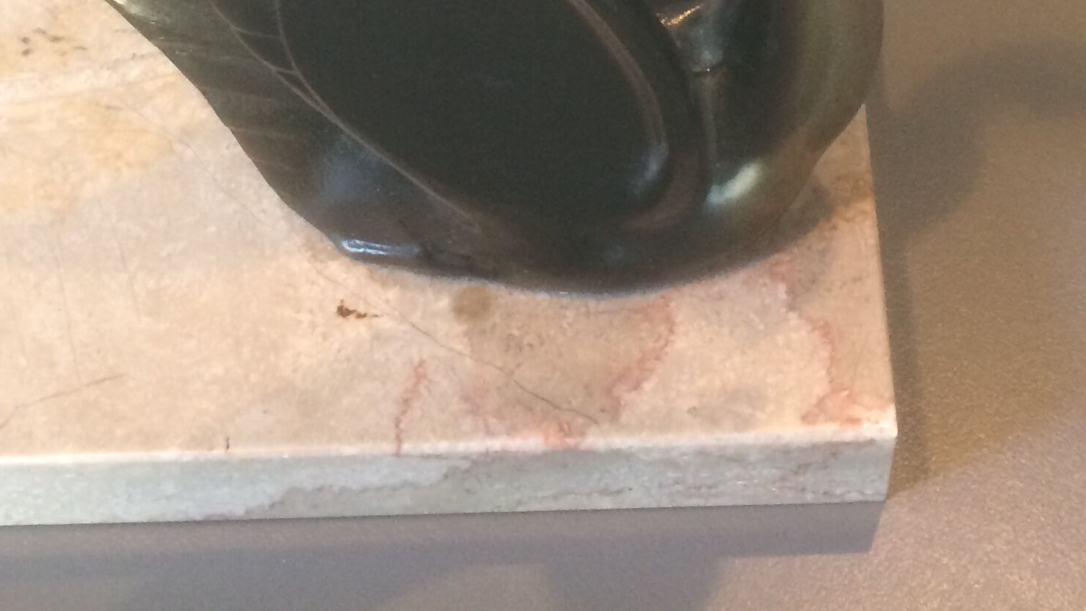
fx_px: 2016
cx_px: 700
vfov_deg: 15.9
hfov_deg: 30.0
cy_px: -289
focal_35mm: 70
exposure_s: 1/33
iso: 160
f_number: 2.2
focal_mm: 4.15
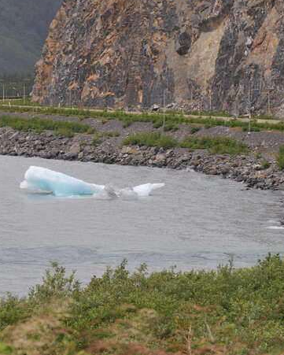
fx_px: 1962
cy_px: 173
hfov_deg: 8.3
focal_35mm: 187
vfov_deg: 10.3
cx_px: 40
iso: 200
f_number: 8
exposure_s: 1/250
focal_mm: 75
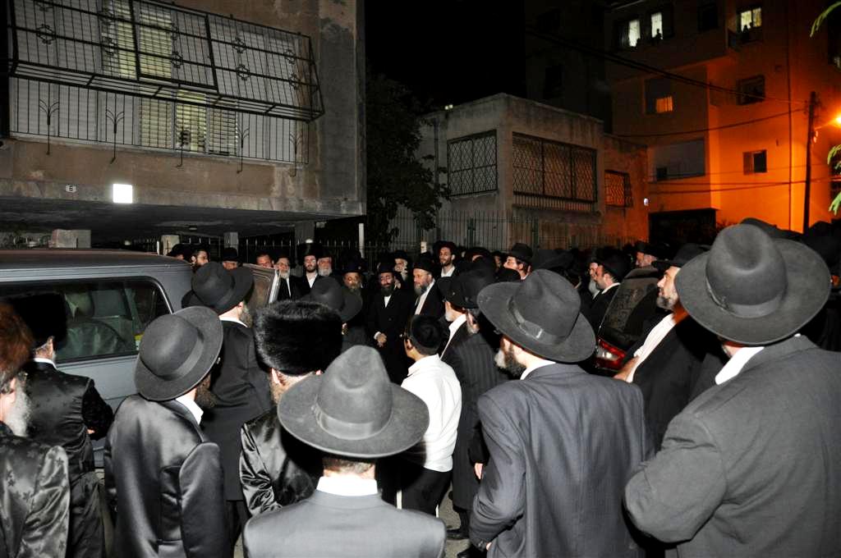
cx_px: 420
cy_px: 279
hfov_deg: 67.4
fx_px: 630
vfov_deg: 47.8
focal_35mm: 27
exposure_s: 1/60
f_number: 4
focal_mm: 18
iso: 800
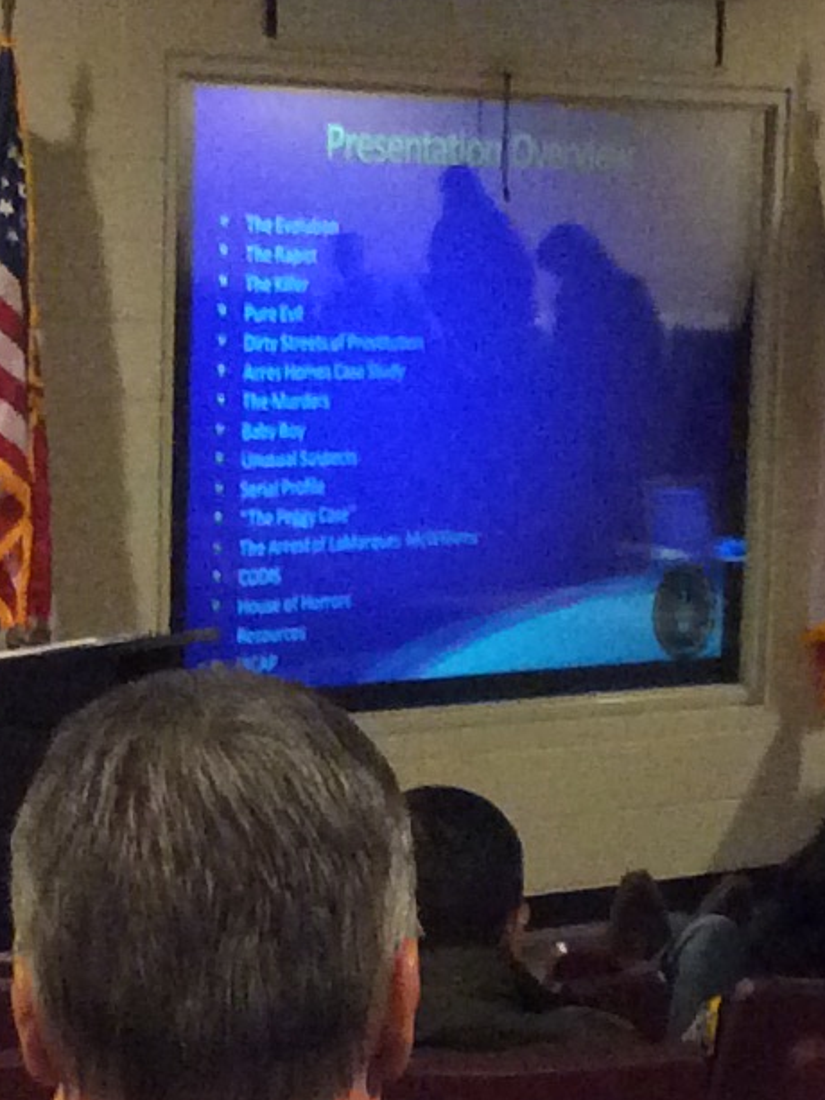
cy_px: 799
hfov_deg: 11.0
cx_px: 319
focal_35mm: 135
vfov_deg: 14.6
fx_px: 4288
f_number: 2.4
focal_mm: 3.3
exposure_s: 1/15
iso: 320
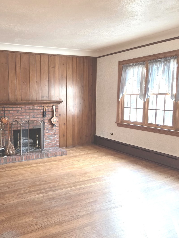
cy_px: 118
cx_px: 47
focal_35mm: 31
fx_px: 214
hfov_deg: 44.1
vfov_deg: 58.4
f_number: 1.8
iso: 400
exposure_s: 1/120
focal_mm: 5.4
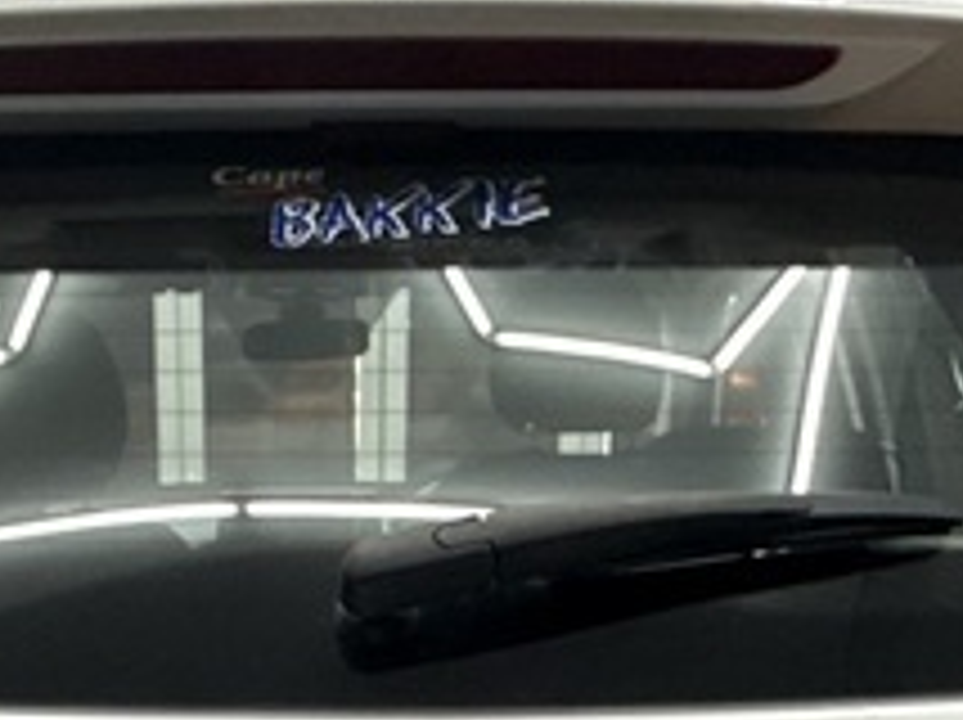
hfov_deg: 28.7
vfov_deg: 19.1
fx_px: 1862
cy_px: 1084
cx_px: 274
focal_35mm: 67
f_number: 2.2
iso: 200
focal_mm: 2.22
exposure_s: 1/100
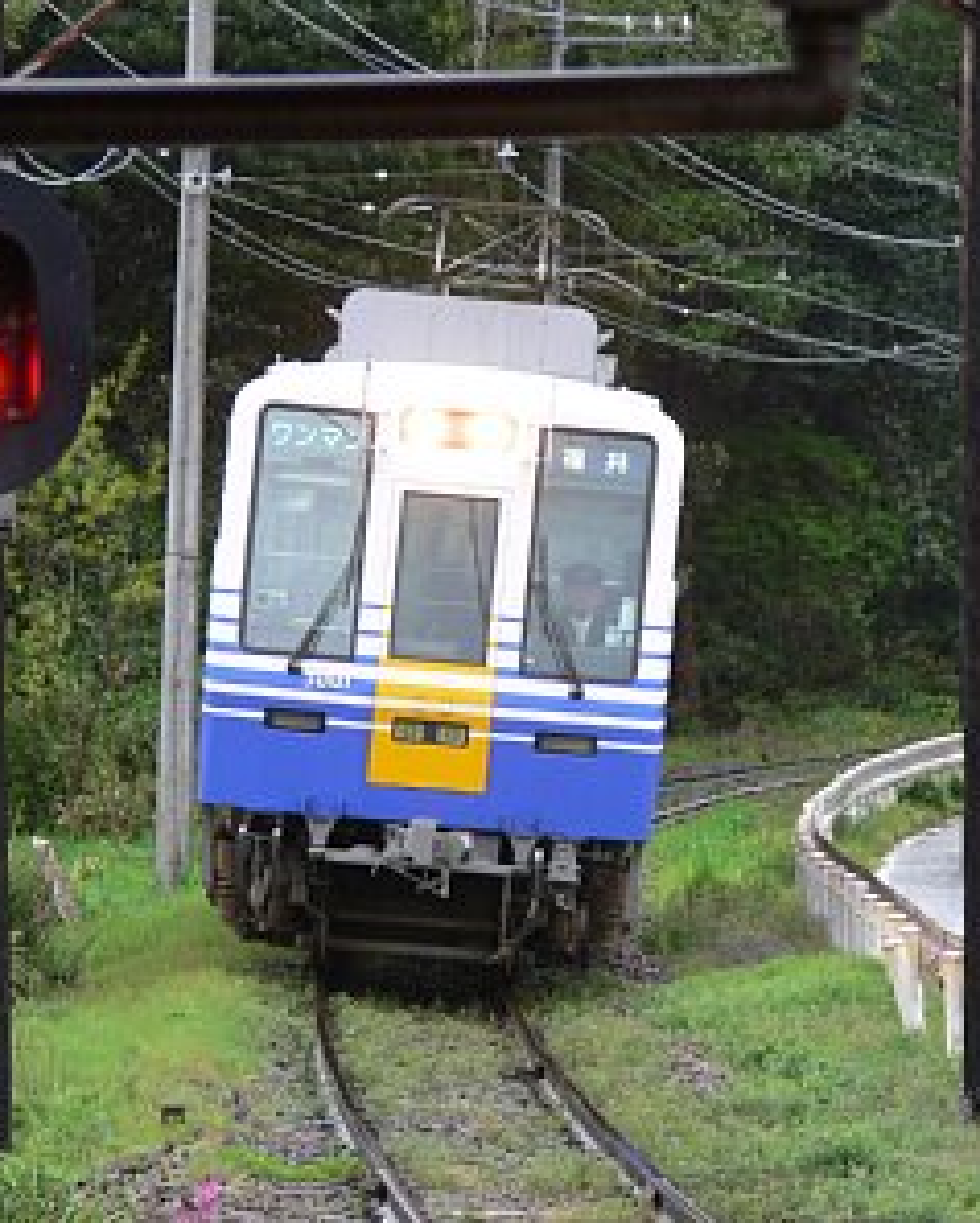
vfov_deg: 6.4
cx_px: 531
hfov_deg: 5.1
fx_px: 10938
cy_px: 614
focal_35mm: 302
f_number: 4
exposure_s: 1/125
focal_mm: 48.7
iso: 80
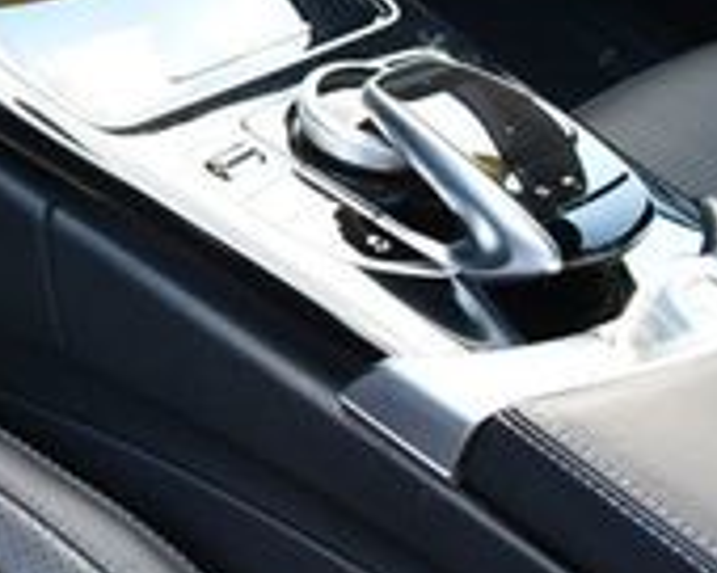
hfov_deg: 16.4
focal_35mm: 106
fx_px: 2249
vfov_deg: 13.6
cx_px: -380
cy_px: -295
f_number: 3.8
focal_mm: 20
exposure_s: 1/160
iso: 800
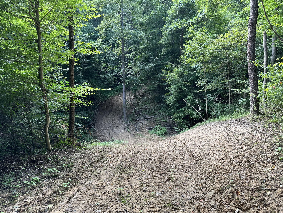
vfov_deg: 56.8
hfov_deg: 71.6
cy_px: 106
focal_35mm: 24
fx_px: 196
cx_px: 142
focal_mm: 6.86
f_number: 1.78
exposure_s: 1/121
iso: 64
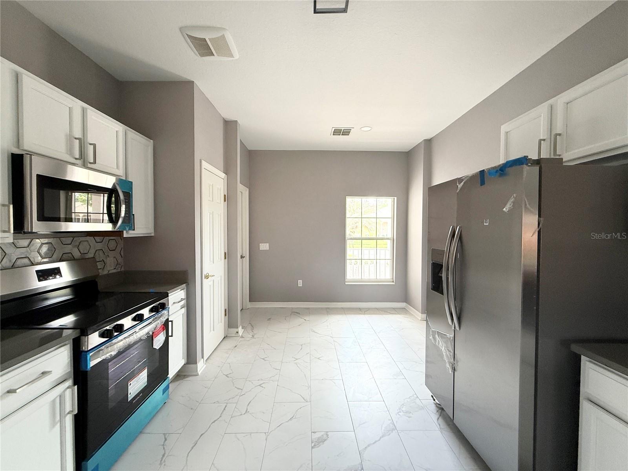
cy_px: 236
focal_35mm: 14
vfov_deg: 85.7
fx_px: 254
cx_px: 314
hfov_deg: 102.1
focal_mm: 2.22
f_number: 2.2
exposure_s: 1/99
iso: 160
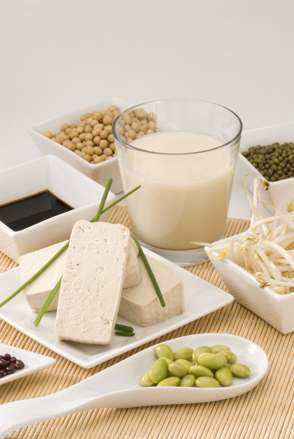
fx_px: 1924
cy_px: 220
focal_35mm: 158
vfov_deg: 13.0
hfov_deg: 8.7
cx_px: 147
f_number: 32
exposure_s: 1/60
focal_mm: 105
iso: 100
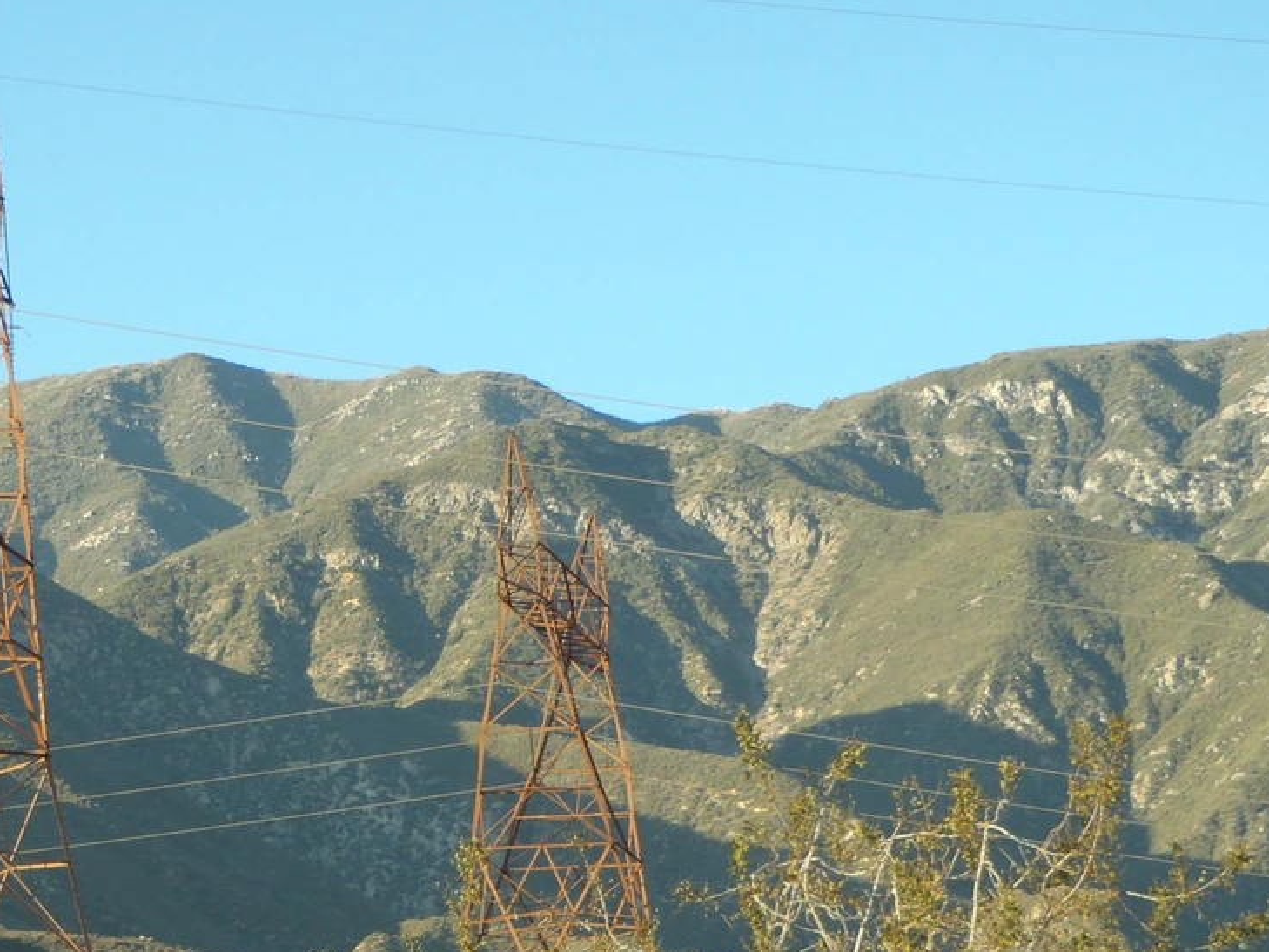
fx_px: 6086
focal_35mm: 166
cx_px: 526
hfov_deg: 11.9
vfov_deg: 8.9
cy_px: 815
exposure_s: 1/80
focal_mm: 15.06
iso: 80
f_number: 4.4
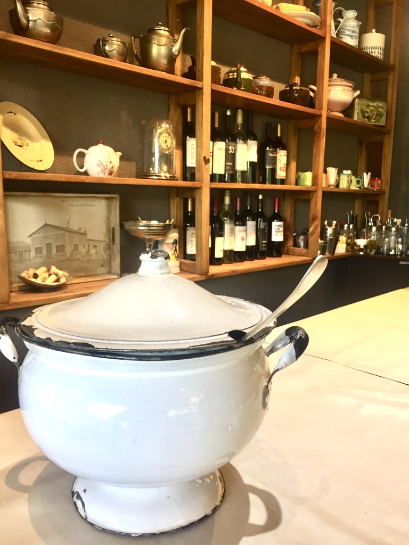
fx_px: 457
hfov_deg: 48.2
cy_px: 272
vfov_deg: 61.7
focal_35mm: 29
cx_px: 204
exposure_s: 1/33
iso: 125
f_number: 2.2
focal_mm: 4.15
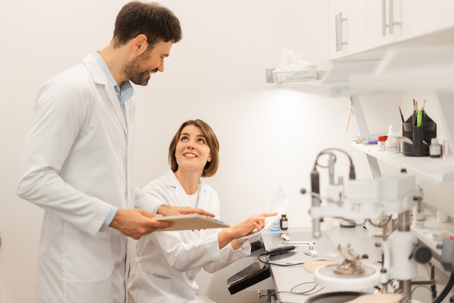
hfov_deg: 39.6
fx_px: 631
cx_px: 227
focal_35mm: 50
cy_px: 152
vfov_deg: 27.0
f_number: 2
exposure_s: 1/400
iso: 400
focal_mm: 50
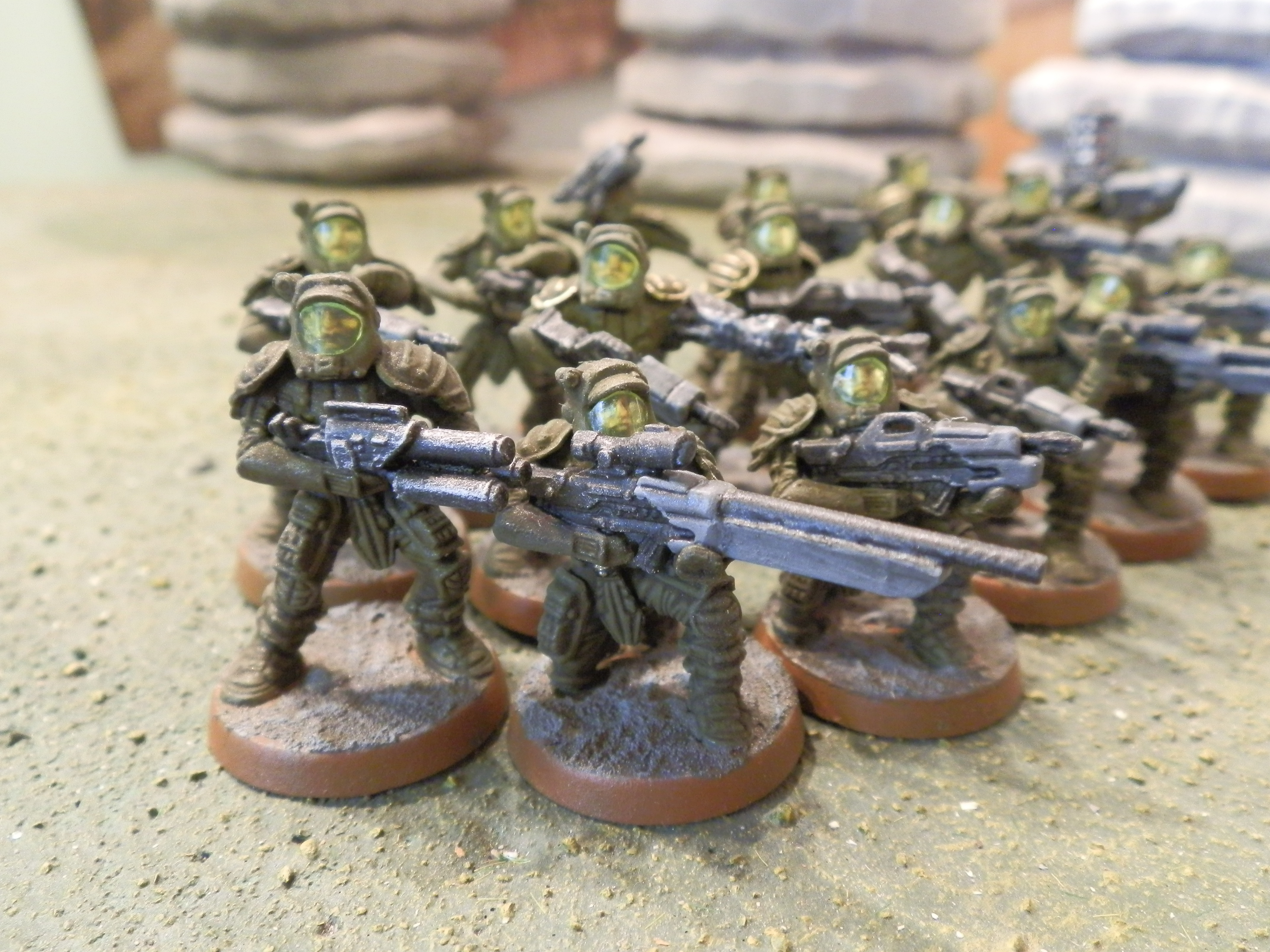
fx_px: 1027
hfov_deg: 63.4
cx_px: 635
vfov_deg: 49.7
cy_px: 476
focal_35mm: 28
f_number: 3.1
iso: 320
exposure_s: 1/8
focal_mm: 5
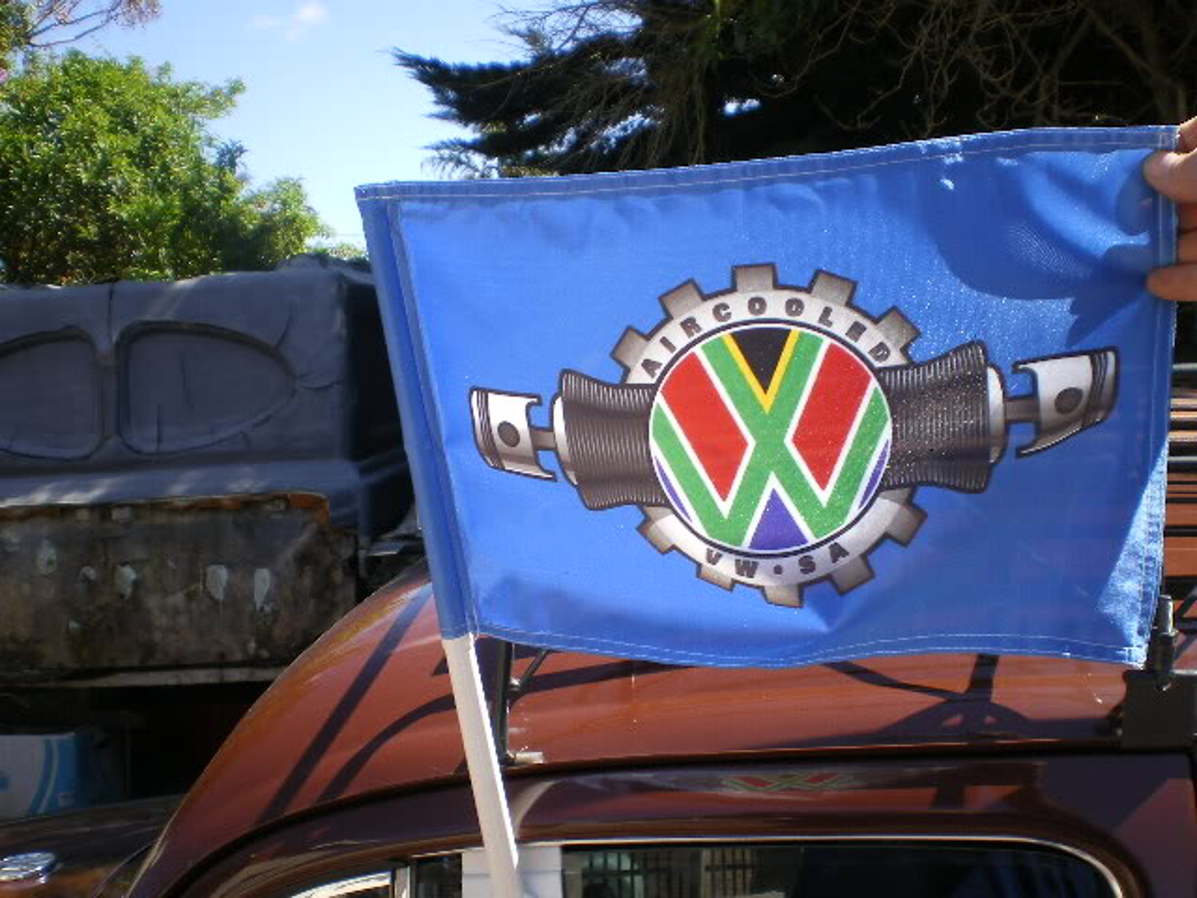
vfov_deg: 37.7
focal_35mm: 38
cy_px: 449
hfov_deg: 49.0
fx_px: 1314
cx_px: 598
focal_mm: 6.3
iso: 64
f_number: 4.6
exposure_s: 1/125
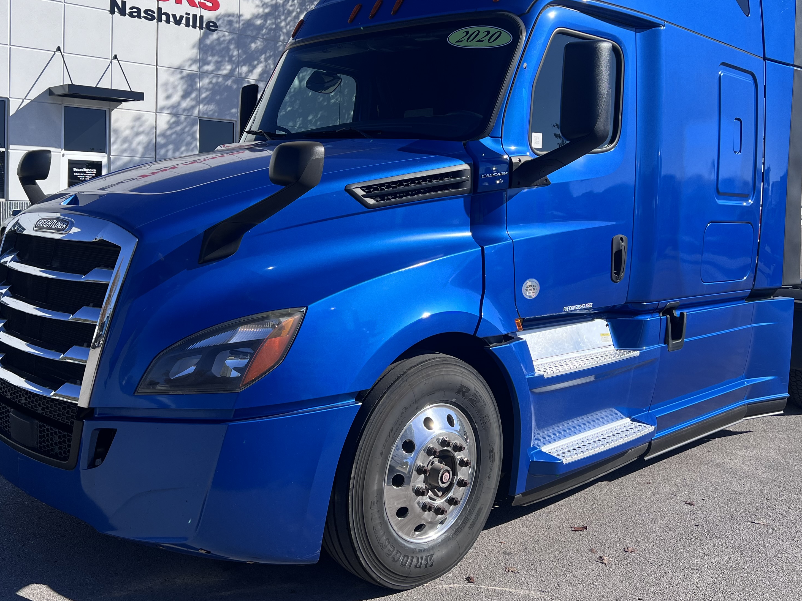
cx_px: 404
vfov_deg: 39.4
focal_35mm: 36
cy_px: 225
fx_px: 834
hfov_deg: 51.4
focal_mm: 5.7
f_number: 1.5
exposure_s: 1/3704
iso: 50
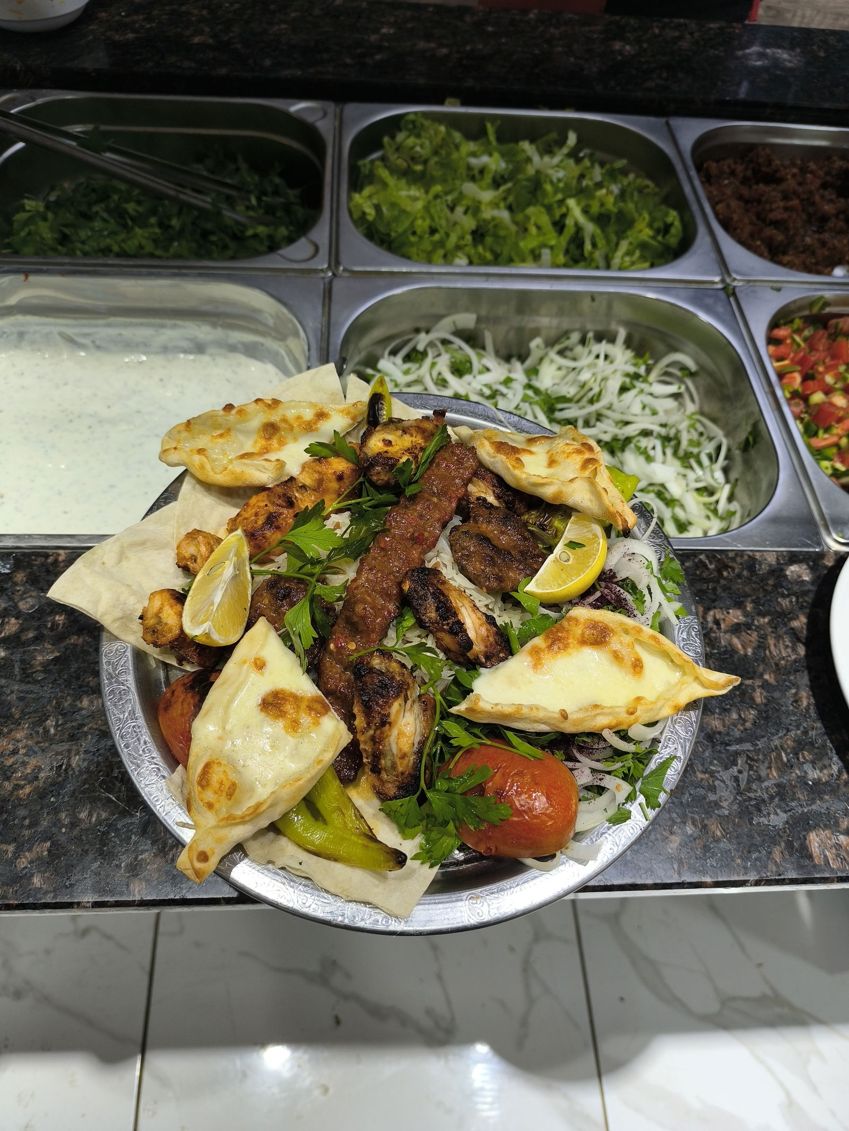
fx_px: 752
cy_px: 566
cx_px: 424
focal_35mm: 23
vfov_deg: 73.9
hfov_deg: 58.9
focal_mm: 6.14
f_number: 1.65
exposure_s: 1/100
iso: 250
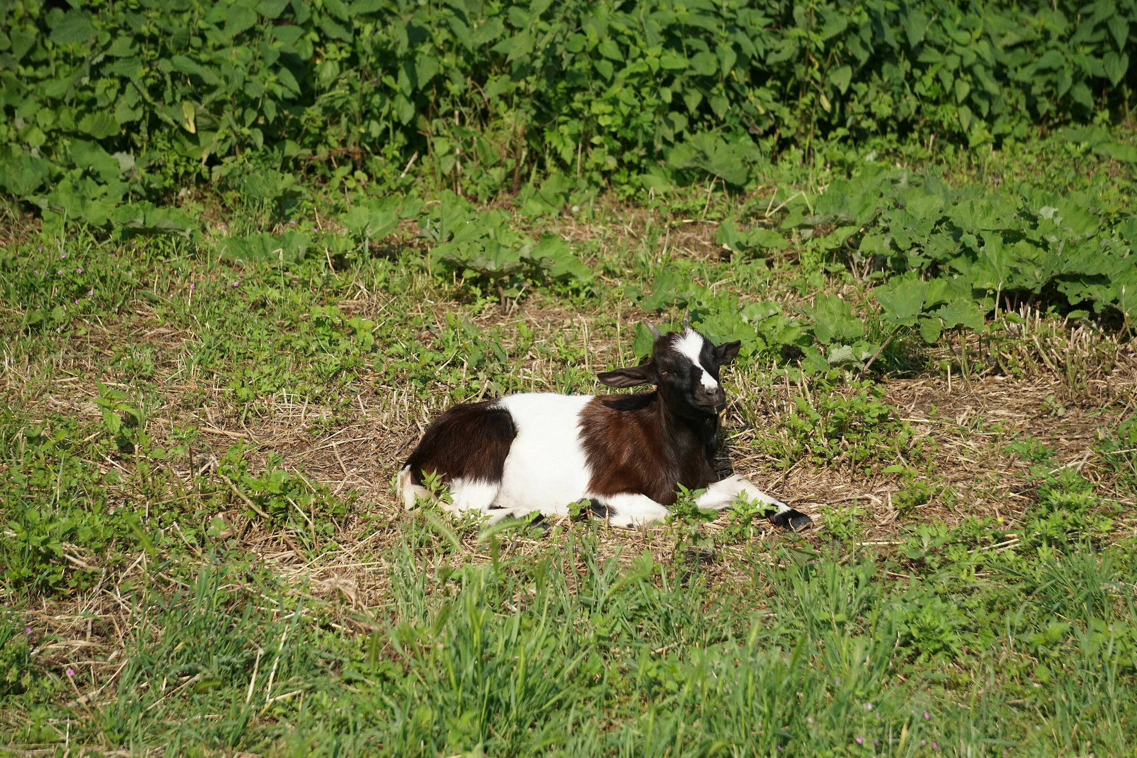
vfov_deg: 7.3
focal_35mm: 189
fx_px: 5953
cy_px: 378
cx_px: 569
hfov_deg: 10.9
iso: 500
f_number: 5.6
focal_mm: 125
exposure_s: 1/2000
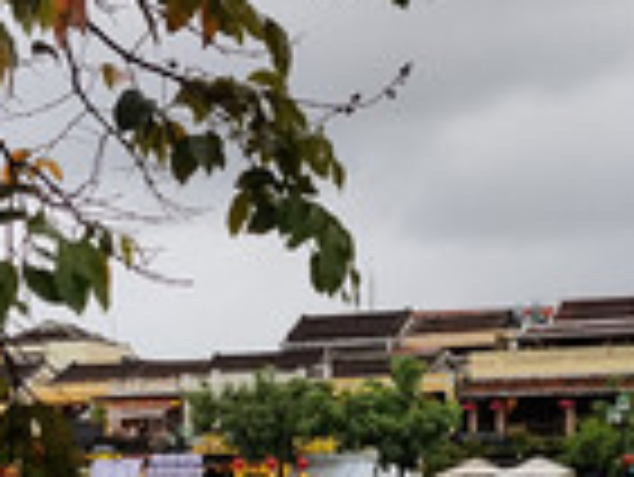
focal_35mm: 103
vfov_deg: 14.1
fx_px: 1888
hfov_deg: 19.0
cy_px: 497
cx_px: 382
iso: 50
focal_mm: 4.22
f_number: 1.8
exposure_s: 1/119
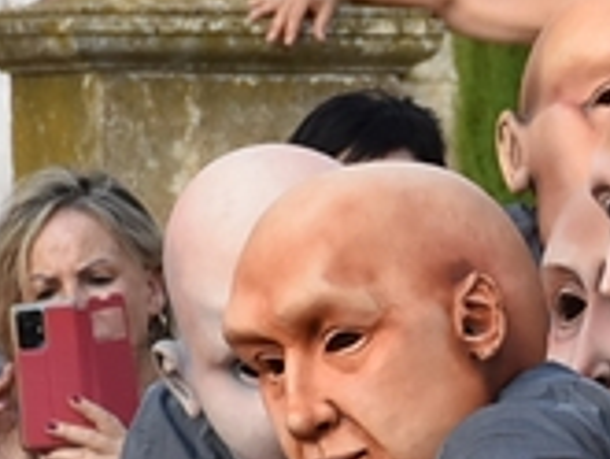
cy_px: 522
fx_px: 12979
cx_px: 1087
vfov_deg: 2.0
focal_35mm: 736
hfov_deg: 2.7
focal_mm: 70
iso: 560
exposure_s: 1/400
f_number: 5
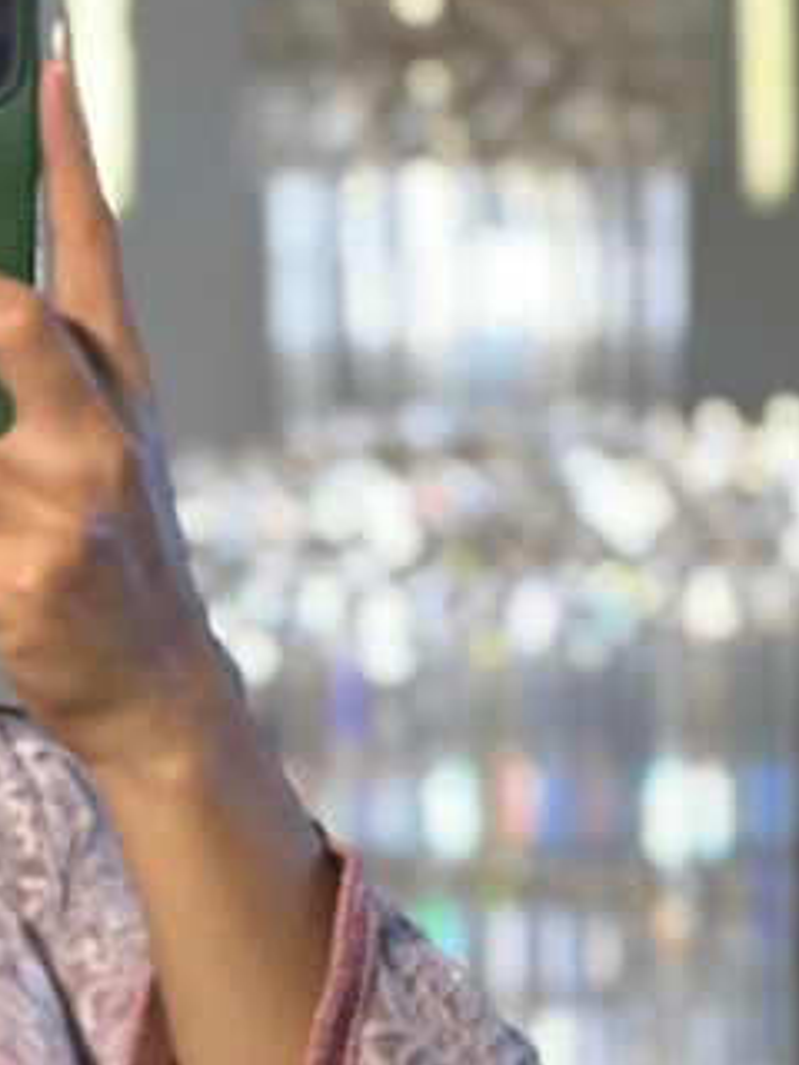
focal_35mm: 308
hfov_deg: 4.8
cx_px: -409
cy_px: 1471
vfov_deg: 6.4
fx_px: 9479
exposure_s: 1/100
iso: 40
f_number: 2.8
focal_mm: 9
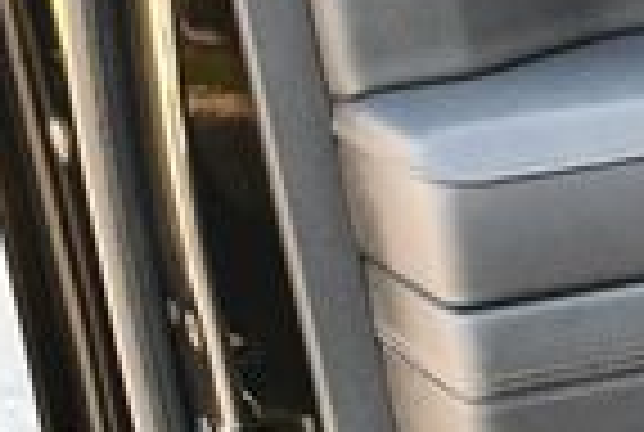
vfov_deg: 8.5
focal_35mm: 161
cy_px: 396
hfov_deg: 11.7
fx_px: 2886
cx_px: 1202
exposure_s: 1/200
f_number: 3.5
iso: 800
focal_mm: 18
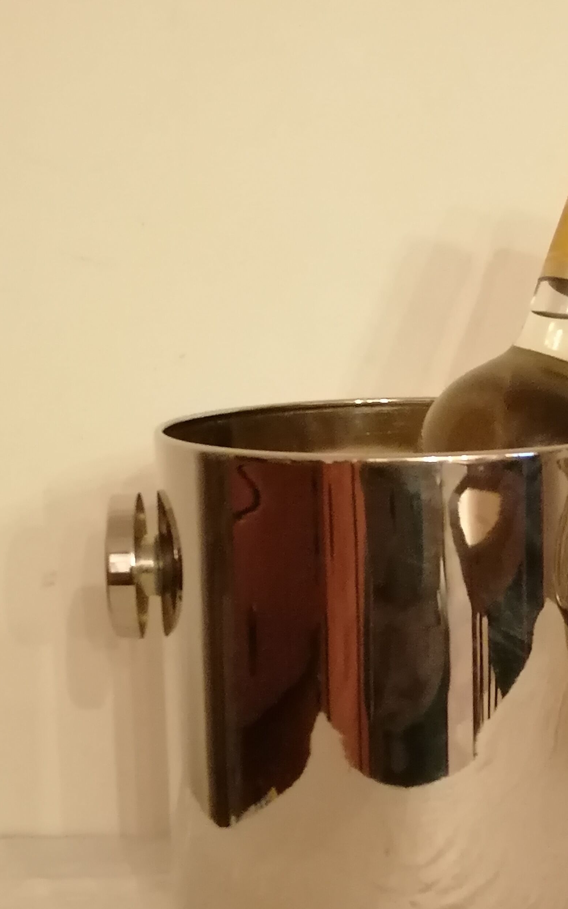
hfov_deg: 15.9
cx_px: 400
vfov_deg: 25.0
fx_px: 2031
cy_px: 632
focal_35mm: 82
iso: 1600
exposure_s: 1/20
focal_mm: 5.4
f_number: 1.8
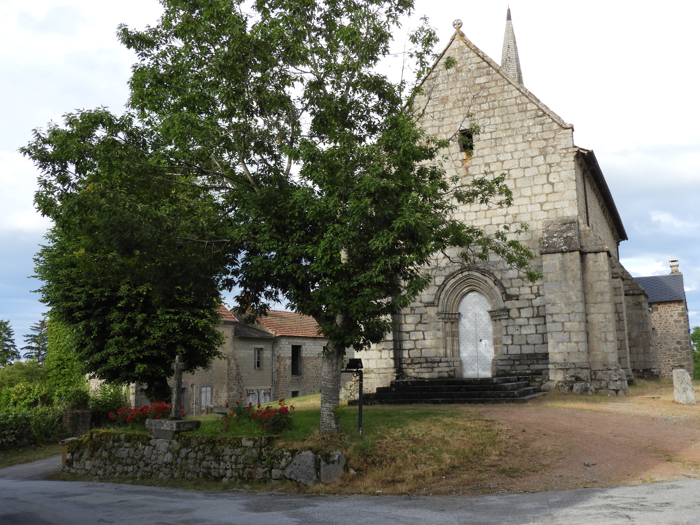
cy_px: 262
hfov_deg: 52.6
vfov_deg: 40.7
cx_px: 350
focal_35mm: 35
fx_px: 708
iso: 100
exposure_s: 1/400
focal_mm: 6.3
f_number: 3.8
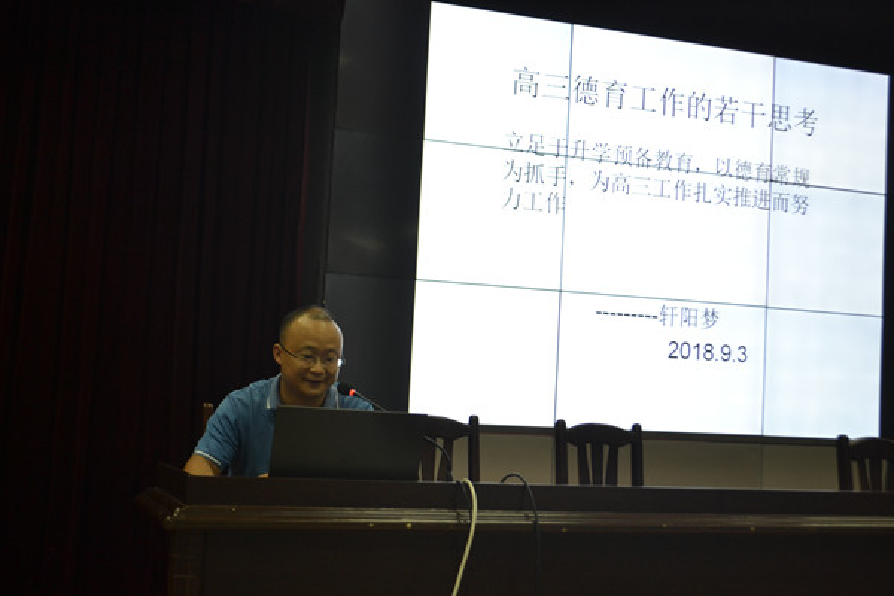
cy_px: 298
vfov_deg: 26.5
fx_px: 1266
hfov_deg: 38.9
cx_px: 447
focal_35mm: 51
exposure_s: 1/40
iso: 400
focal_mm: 34
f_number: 5
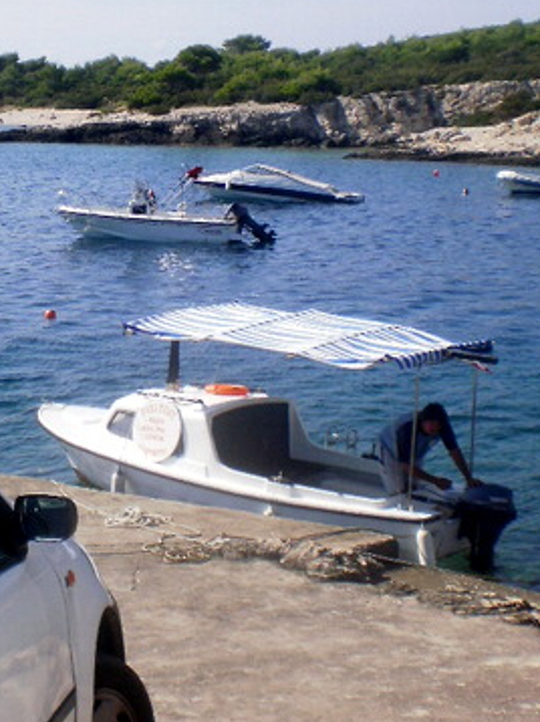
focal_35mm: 85
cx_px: 206
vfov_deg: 22.9
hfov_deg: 17.3
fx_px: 1770
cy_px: 216
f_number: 4.6
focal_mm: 6.3
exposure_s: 1/1000
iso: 100
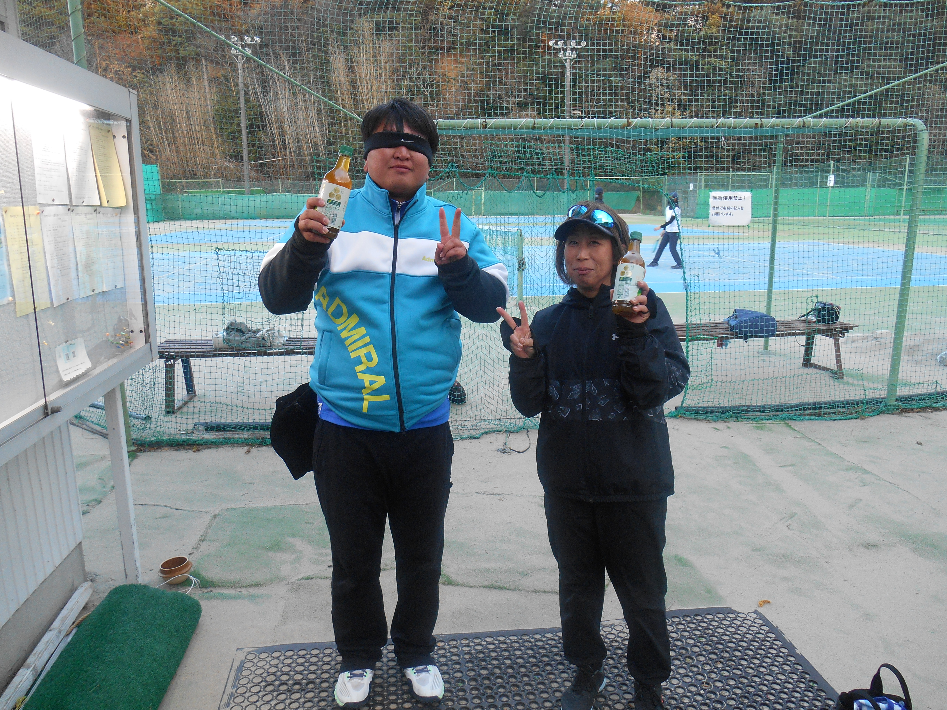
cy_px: 355
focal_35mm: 26
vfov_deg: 53.1
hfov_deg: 67.3
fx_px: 711
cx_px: 474
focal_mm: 4.7
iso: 140
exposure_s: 1/30
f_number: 3.4
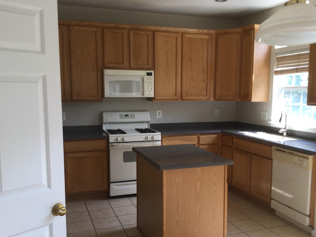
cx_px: 165
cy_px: 134
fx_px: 329
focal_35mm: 36
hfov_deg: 51.3
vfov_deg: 39.6
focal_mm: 3.3
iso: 25
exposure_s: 1/40
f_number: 2.4
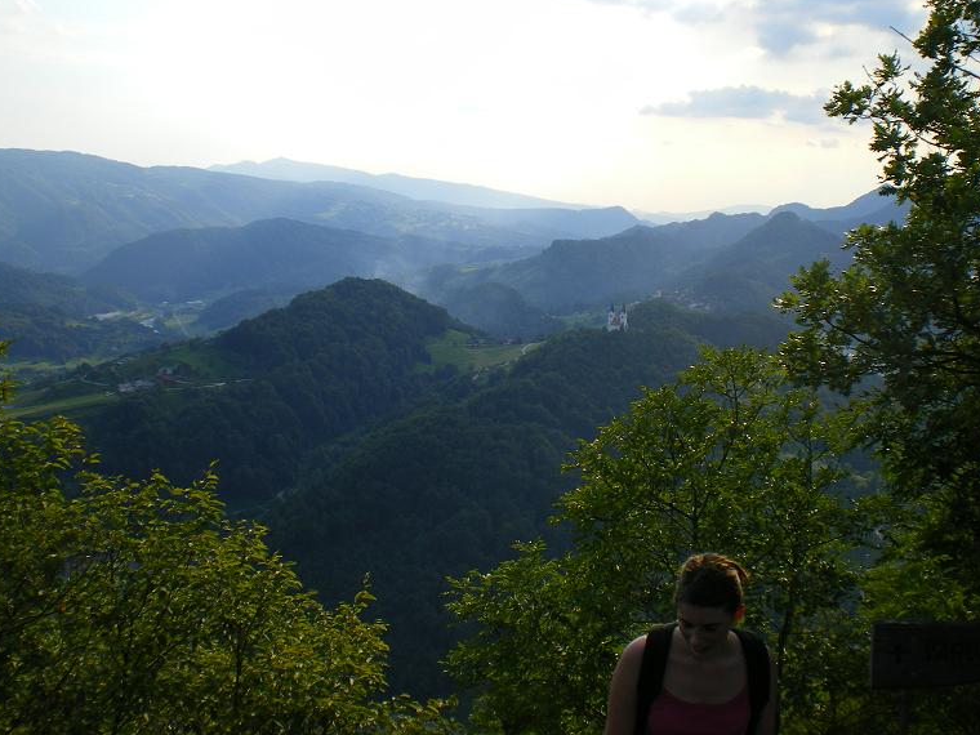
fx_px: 1132
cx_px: 478
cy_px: 380
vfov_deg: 36.0
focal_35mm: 40
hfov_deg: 46.8
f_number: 4.6
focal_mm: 6.3
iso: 64
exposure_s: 1/250
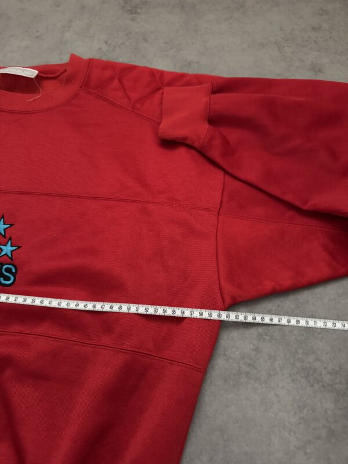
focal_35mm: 24
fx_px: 322
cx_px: 174
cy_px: 232
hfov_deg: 56.8
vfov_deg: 71.6
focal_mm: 6.76
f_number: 1.78
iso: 1000
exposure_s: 1/32
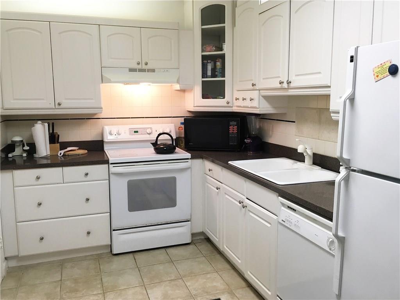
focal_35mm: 29
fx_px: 335
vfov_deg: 48.2
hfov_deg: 61.7
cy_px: 150
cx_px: 200
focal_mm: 4.15
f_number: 2.2
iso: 40
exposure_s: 1/30
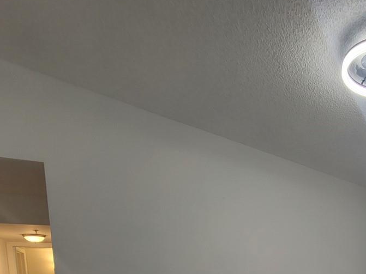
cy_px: 319
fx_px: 328
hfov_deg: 54.4
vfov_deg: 36.4
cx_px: 292
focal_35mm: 31
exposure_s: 1/60
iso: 64
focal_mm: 2.2
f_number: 2.2
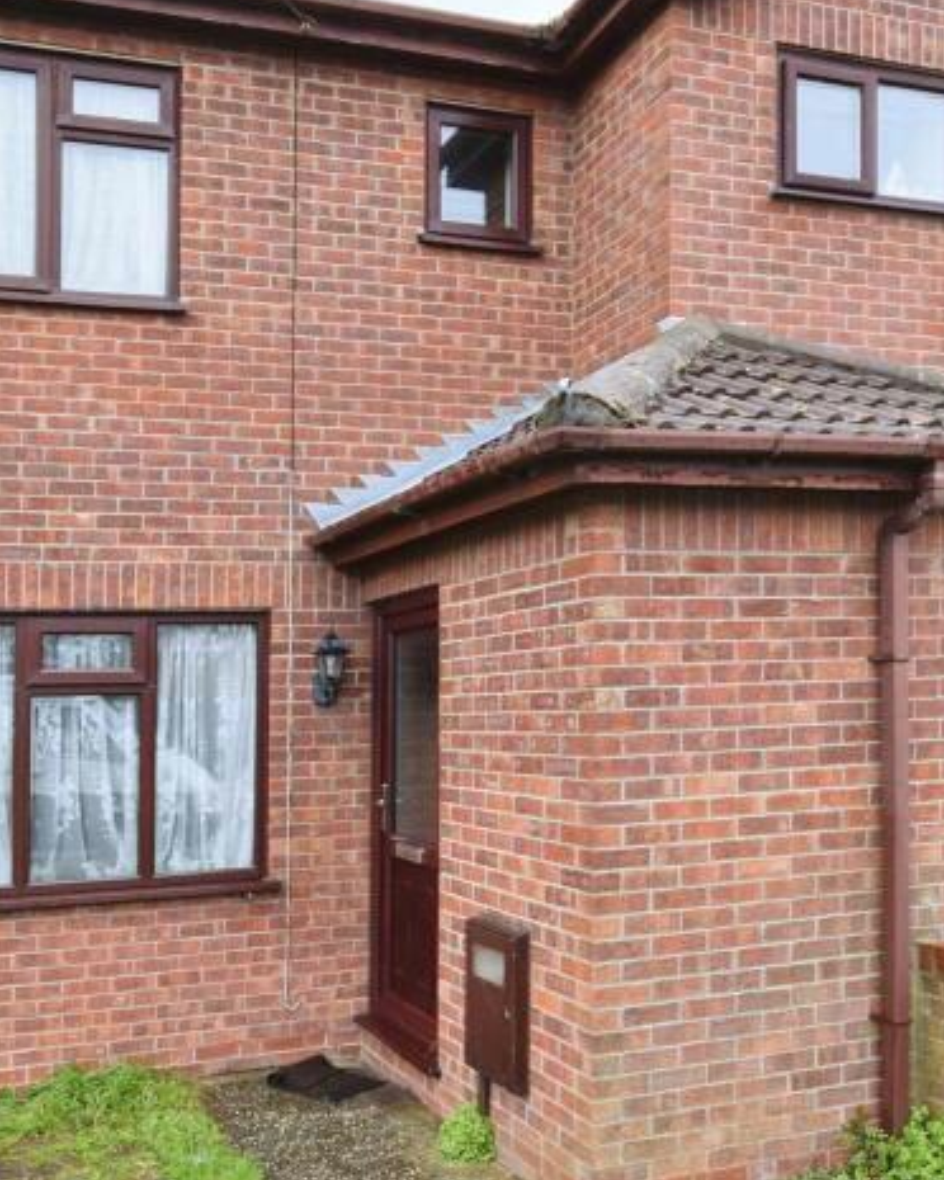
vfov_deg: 57.2
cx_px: 279
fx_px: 1083
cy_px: 590
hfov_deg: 46.0
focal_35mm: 31
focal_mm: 10
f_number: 6.3
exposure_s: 1/160
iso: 400
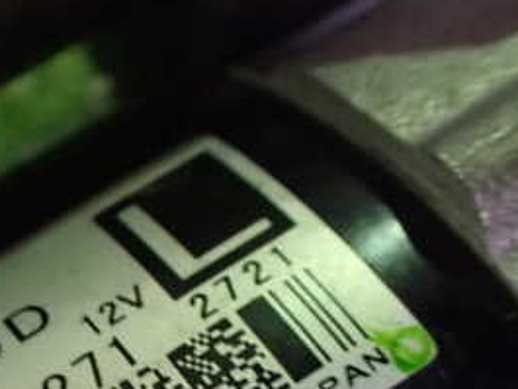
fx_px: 1018
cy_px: 412
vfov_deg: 20.7
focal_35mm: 68
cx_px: 29
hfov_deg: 27.3
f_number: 2.3
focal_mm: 5.4
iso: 1250
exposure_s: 1/30
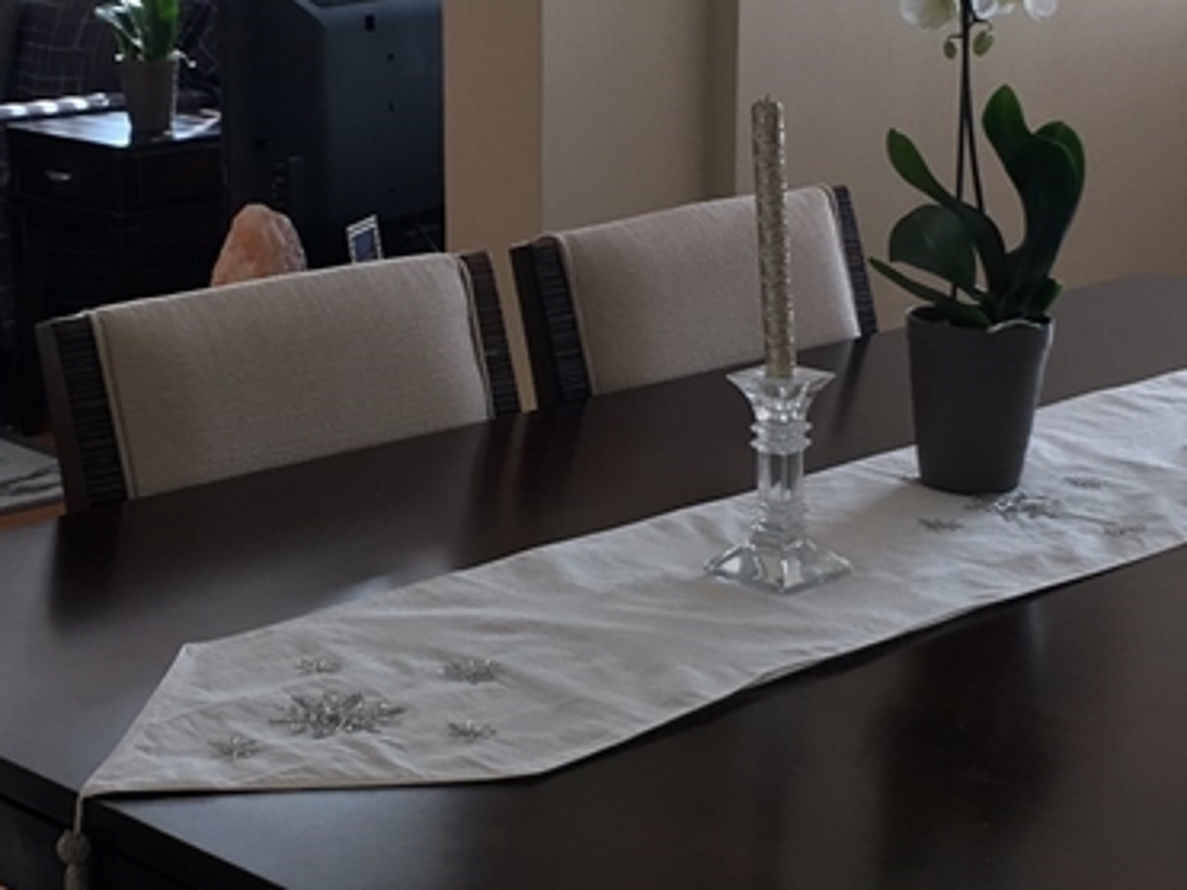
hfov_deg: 24.4
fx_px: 2742
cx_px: 528
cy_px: 394
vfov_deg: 18.4
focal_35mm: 80
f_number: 2.2
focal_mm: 4.15
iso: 25
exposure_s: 1/60
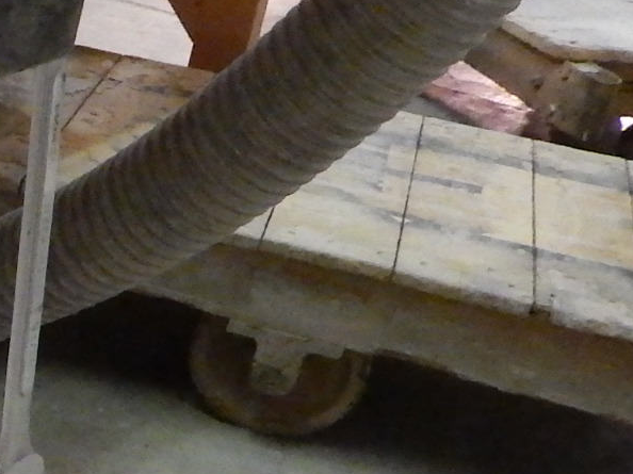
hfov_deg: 18.0
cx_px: -490
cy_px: 323
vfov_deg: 16.7
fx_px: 1609
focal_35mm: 88
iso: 1600
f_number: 3
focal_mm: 4
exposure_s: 1/40
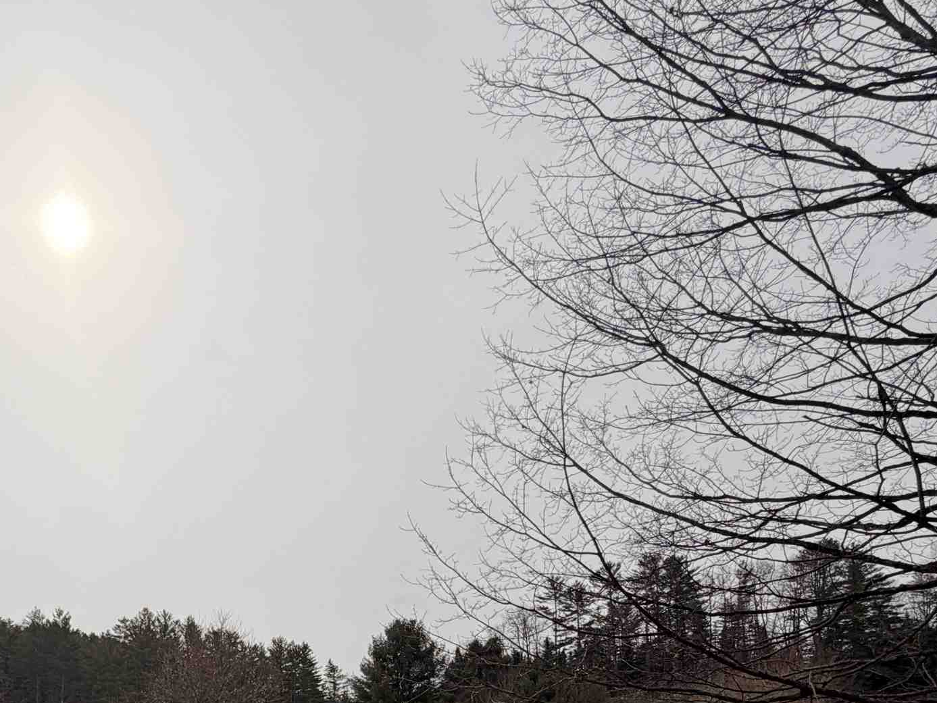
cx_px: 205
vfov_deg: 38.8
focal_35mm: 31
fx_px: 839
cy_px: 744
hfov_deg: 54.8
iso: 20
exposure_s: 1/1572
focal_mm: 2.22
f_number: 2.2
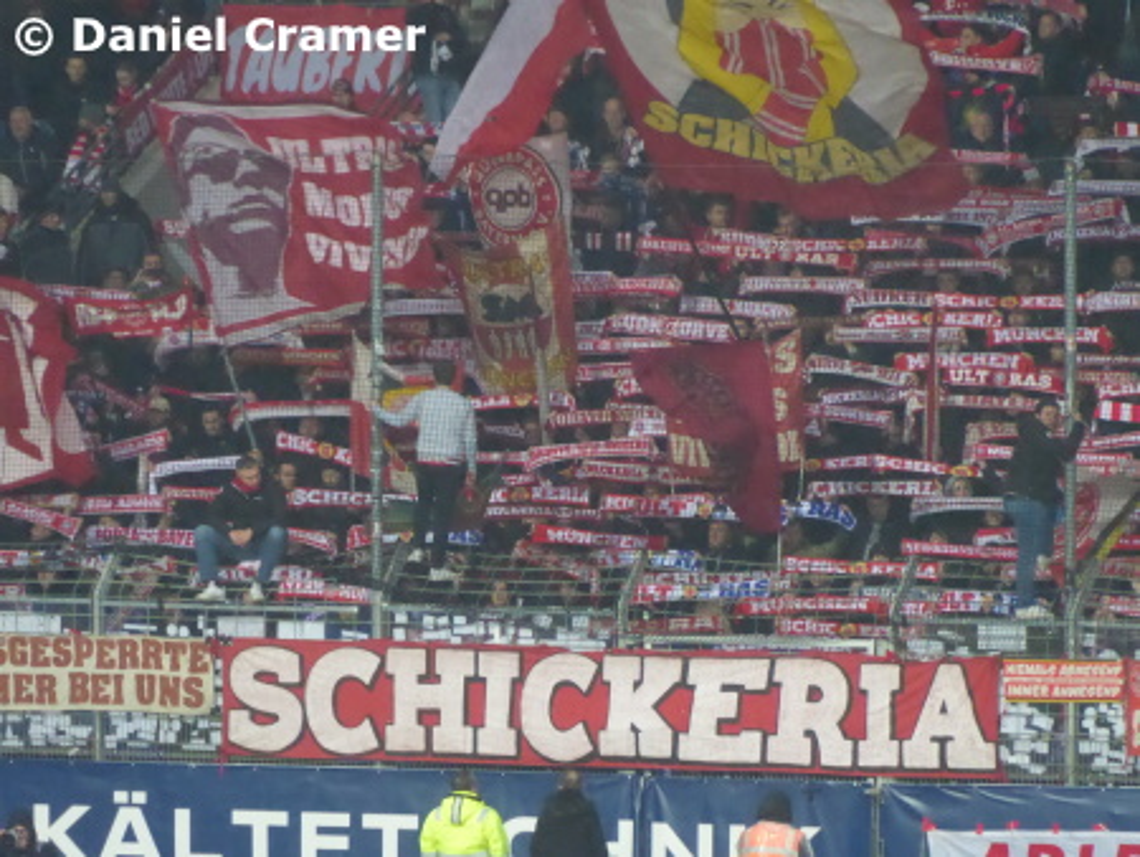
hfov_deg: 3.3
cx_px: 570
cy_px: 428
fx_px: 19770
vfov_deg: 2.5
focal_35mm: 600
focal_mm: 107.5
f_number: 6.1
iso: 1600
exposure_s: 1/125
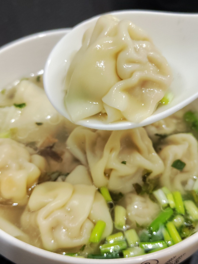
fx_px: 358
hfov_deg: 30.9
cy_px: 132
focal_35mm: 47
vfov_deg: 40.4
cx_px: 99
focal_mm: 5.59
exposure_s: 1/50
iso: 562
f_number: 1.88
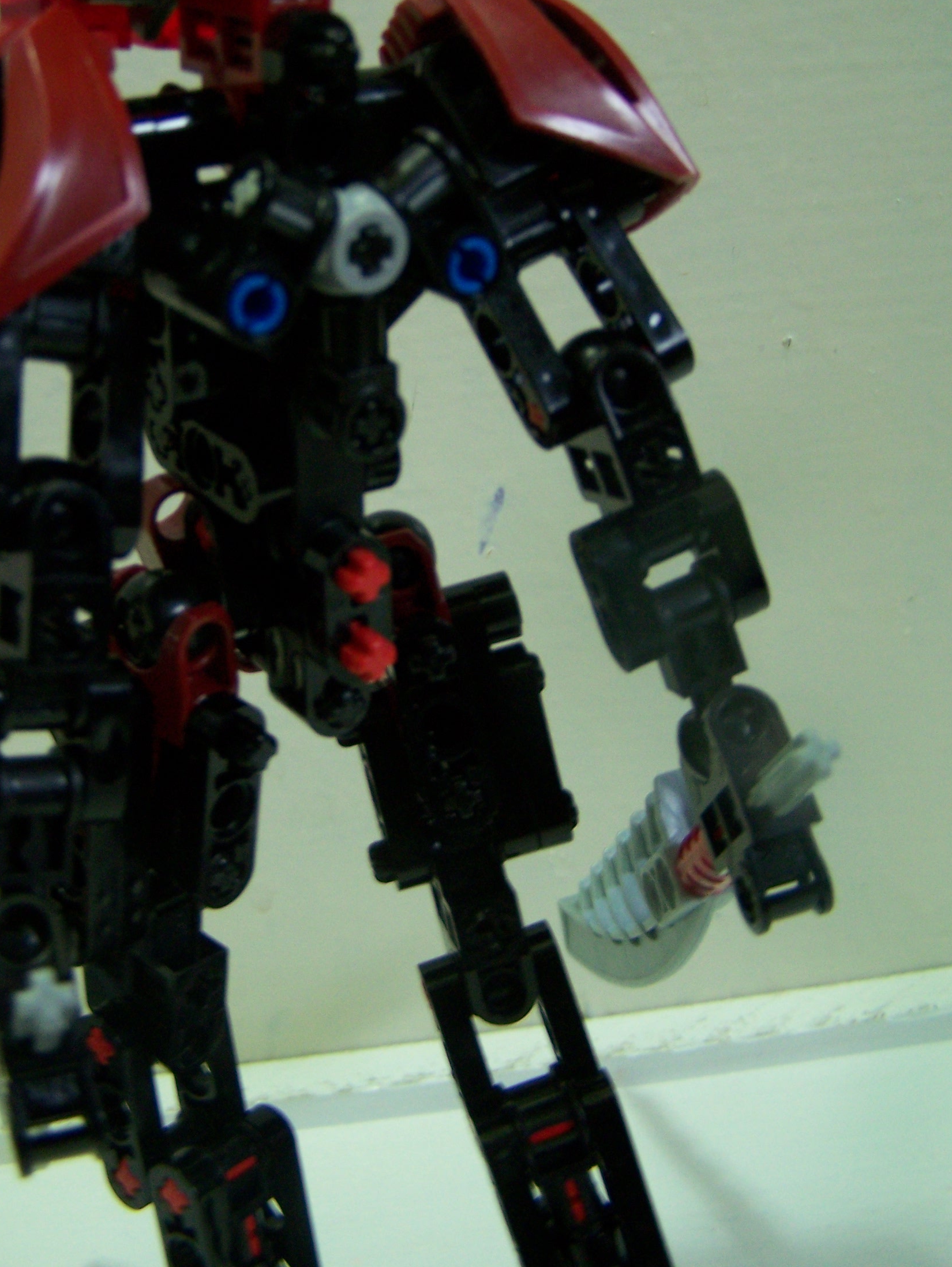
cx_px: 386
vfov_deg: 38.7
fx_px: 1795
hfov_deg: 29.6
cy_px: 487
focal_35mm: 49
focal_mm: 6.3
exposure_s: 1/8
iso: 160
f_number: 2.8
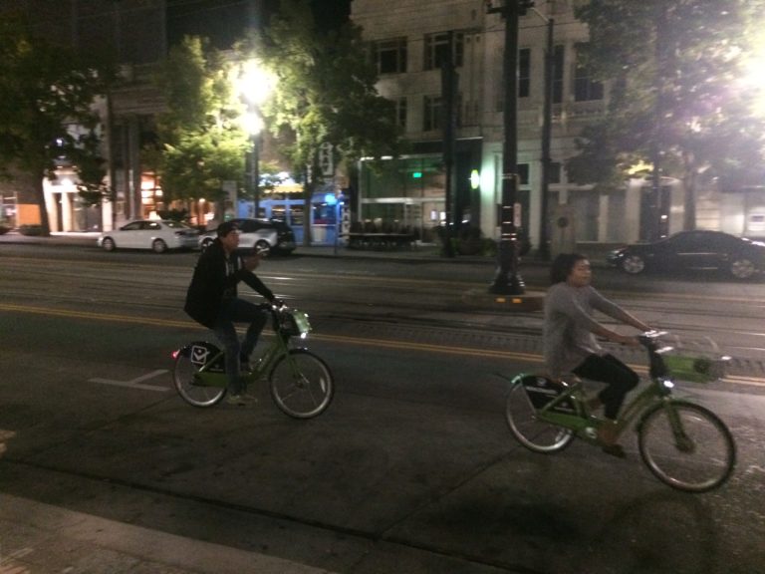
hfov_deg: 61.7
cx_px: 382
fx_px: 641
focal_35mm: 29
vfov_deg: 48.2
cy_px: 287
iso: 500
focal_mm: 4.15
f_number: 2.2
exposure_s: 1/15
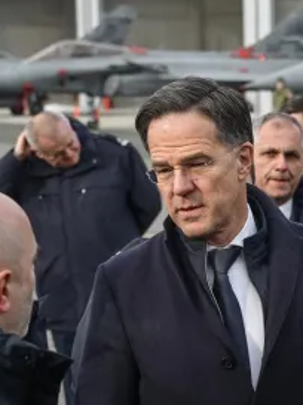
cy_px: 206
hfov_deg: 11.5
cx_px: 506
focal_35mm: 121
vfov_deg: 16.3
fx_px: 1412
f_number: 4
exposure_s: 1/1000
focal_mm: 45
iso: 200
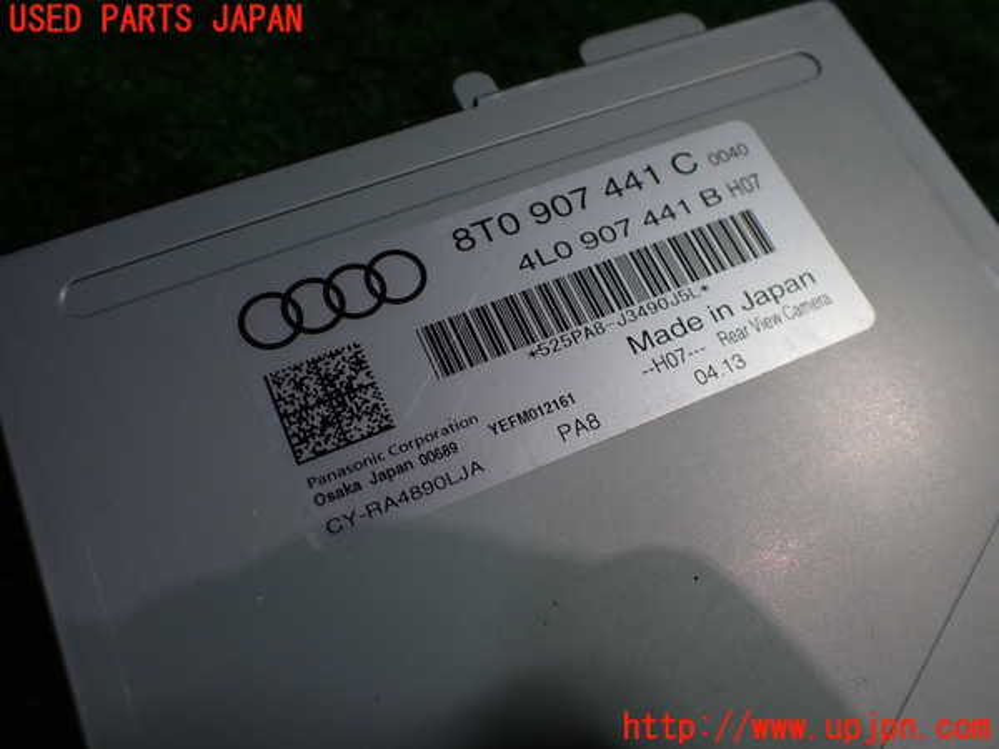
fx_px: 866
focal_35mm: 30
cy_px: 374
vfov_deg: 46.8
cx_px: 500
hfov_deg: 60.0
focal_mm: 5.4
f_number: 2.3
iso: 100
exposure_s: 1/125
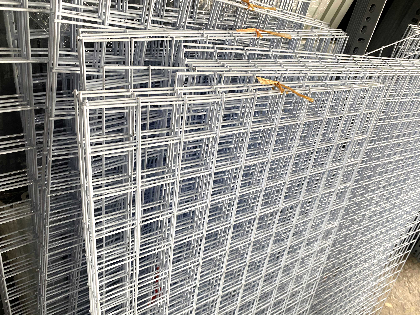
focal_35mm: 26
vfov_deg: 53.1
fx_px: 315
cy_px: 158
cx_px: 210
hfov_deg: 67.3
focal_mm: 4.25
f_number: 1.8
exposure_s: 1/50
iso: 160
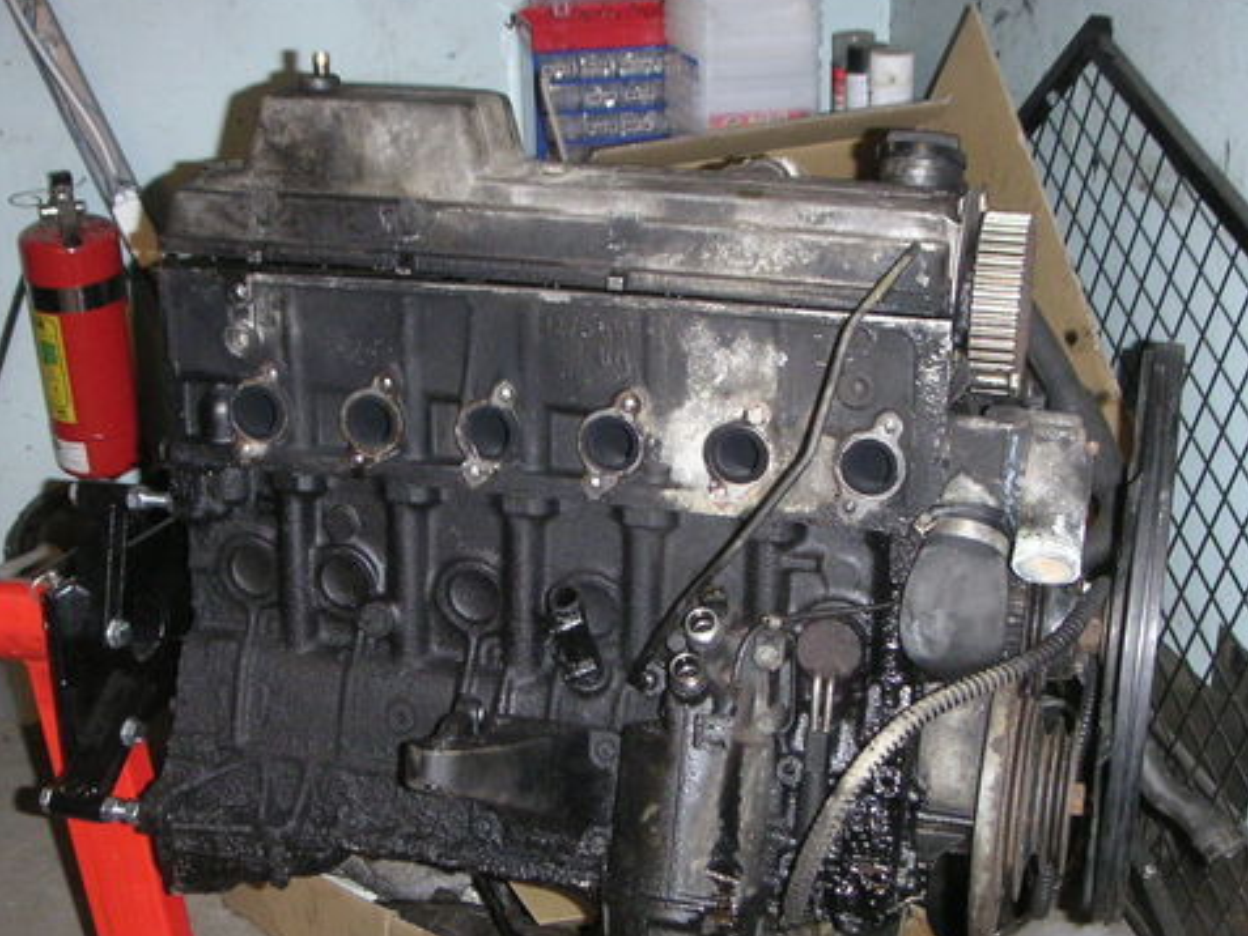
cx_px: 623
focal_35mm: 51
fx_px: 1839
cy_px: 567
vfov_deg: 28.5
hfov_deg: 37.5
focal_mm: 6
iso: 160
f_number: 2.8
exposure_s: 1/45
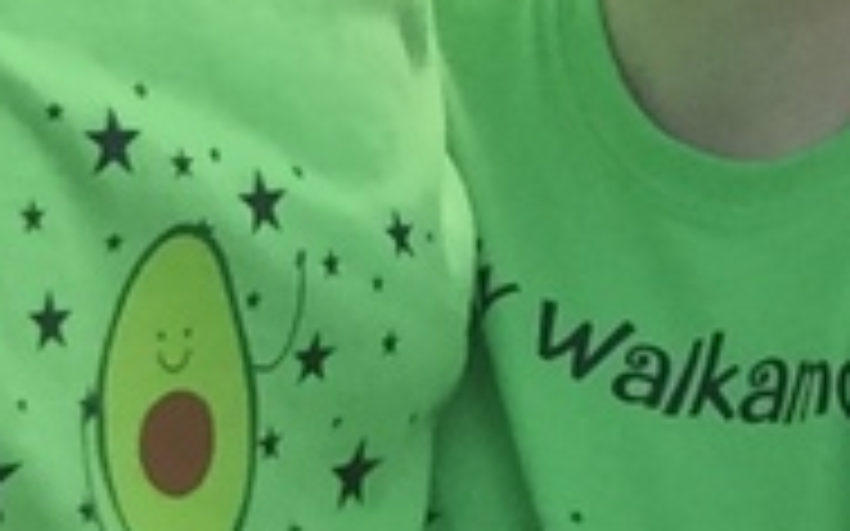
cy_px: -238
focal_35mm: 125
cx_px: 1021
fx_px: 2895
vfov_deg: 10.2
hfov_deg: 16.0
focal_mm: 2.65
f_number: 2.2
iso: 32
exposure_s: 1/641
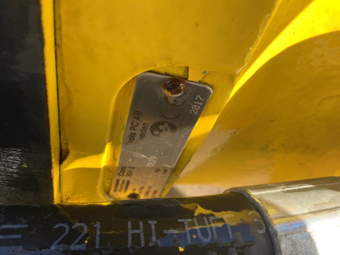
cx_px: 170
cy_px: 128
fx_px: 285
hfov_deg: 61.7
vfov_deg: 48.2
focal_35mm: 29
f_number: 1.8
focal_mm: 3
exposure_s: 1/164
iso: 16
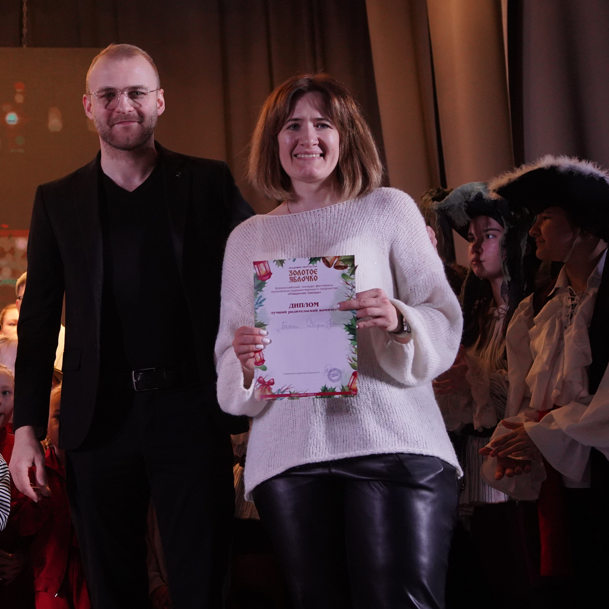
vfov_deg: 24.7
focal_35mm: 70
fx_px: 1393
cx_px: 118
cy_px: 301
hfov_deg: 24.3
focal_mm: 50
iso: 3200
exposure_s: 1/400
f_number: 5
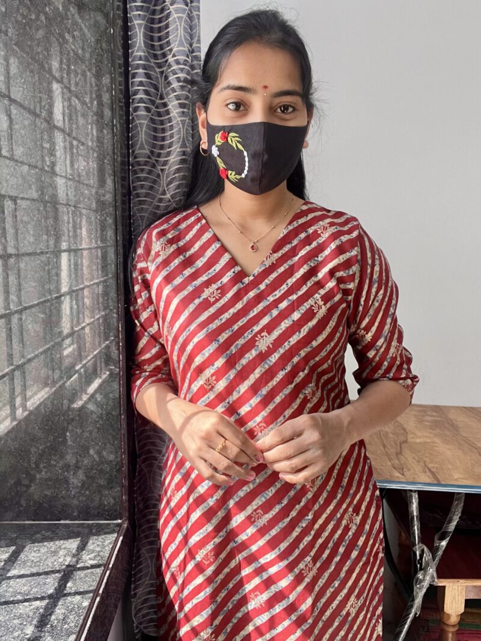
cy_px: 320
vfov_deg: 60.0
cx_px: 240
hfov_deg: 46.8
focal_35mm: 30
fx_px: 556
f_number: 2.2
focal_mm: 2.71
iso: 160
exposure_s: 1/50
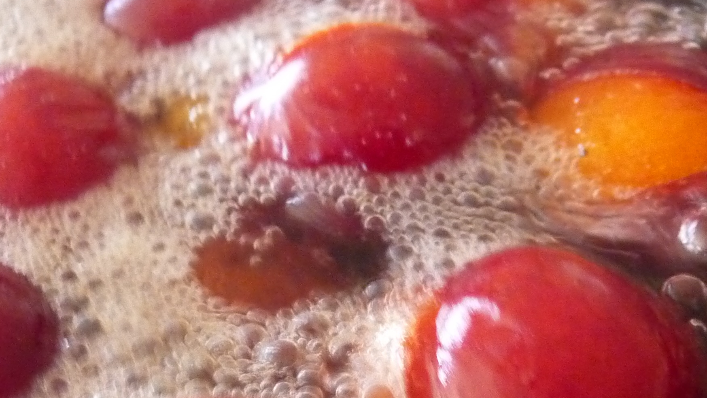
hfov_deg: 36.5
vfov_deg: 20.5
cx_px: 408
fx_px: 1069
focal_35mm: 57
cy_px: 387
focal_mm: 4.7
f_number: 3.3
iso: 800
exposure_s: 1/25
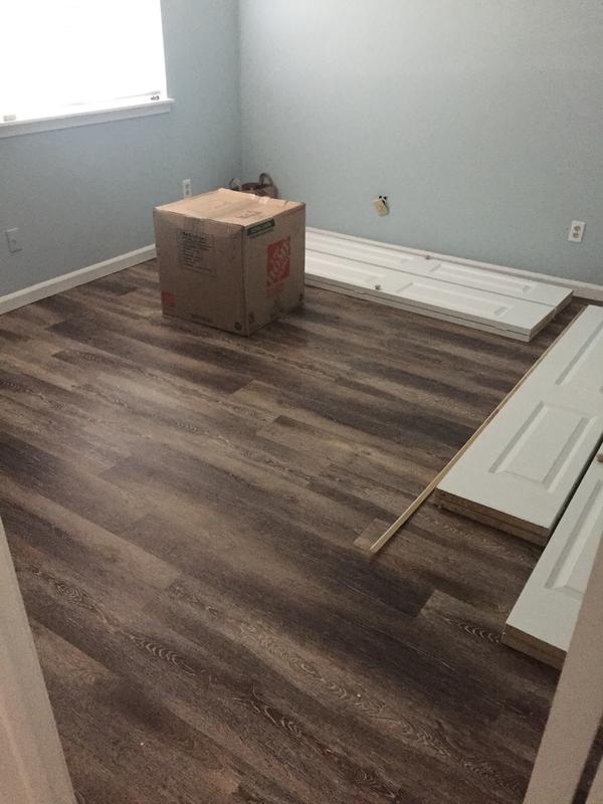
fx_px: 674
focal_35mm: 29
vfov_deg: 61.7
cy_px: 402
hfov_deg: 48.2
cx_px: 302
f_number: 2.2
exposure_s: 1/15
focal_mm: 4.15
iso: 400
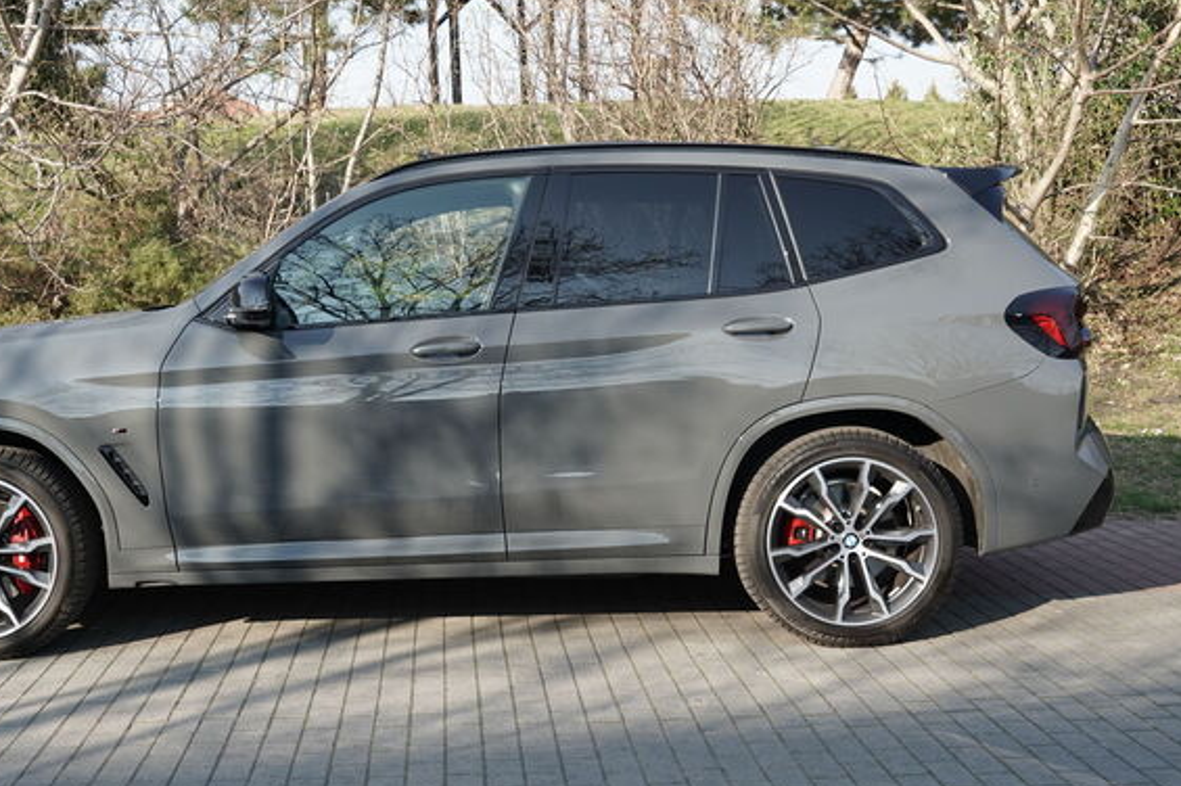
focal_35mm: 44
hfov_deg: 44.3
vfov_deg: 30.5
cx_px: 466
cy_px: 370
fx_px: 1443
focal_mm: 30
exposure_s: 1/200
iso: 320
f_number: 8
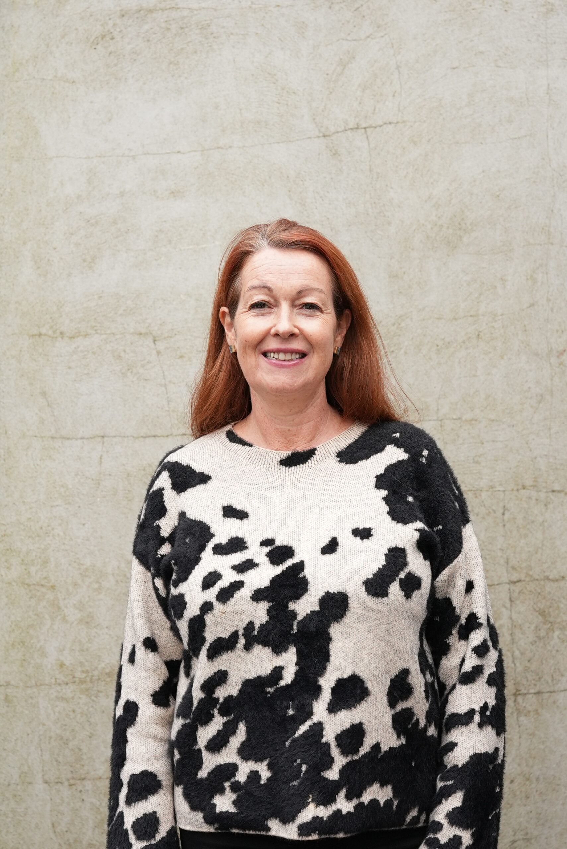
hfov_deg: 26.0
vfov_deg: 38.2
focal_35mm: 52
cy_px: 424
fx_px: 1227
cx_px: 284
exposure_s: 1/160
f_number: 4.5
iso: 800
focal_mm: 35
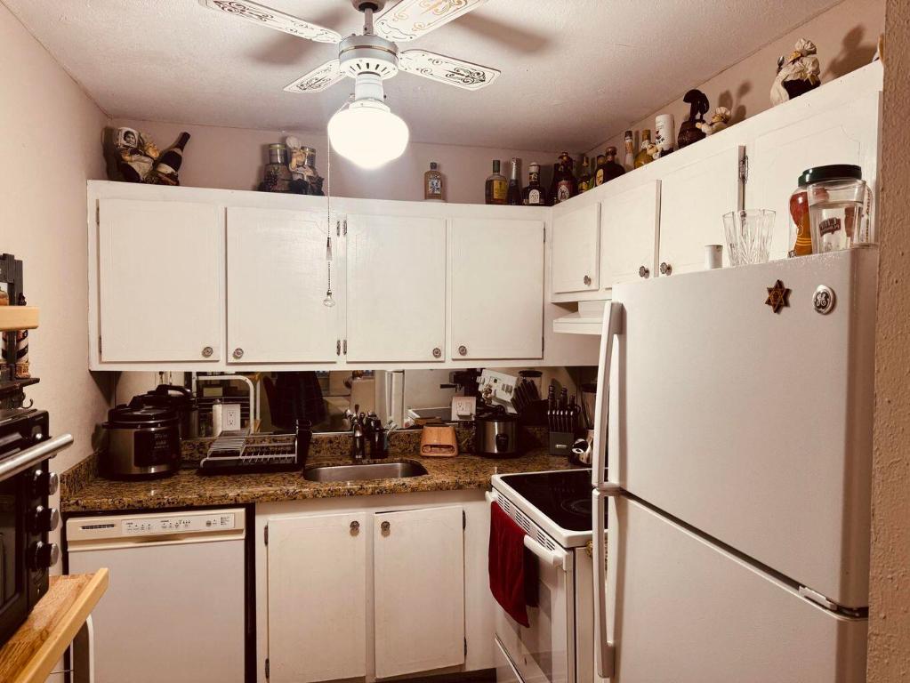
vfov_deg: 56.8
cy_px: 342
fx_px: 631
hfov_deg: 71.6
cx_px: 455
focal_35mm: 24
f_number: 1.78
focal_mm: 6.76
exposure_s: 1/60
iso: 125
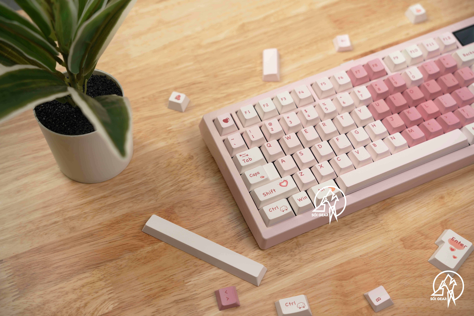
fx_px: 477
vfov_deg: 36.7
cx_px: 237
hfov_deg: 52.9
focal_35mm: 36
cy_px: 158
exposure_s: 1/160
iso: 125
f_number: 4.5
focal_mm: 36.2
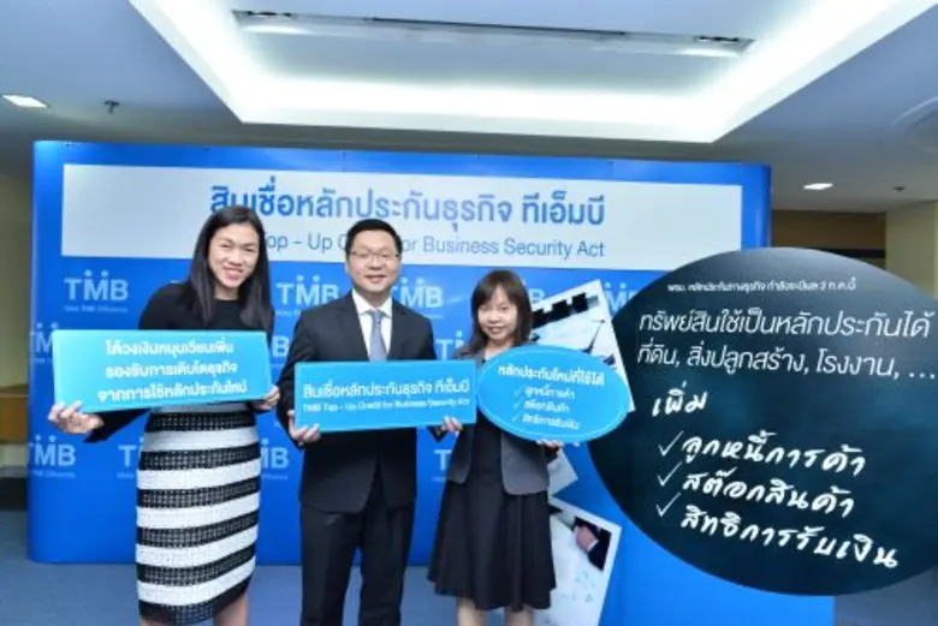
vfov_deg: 53.2
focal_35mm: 24
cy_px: 313
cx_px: 469
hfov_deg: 73.7
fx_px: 626
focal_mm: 24
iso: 800
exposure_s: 1/60
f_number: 5.6
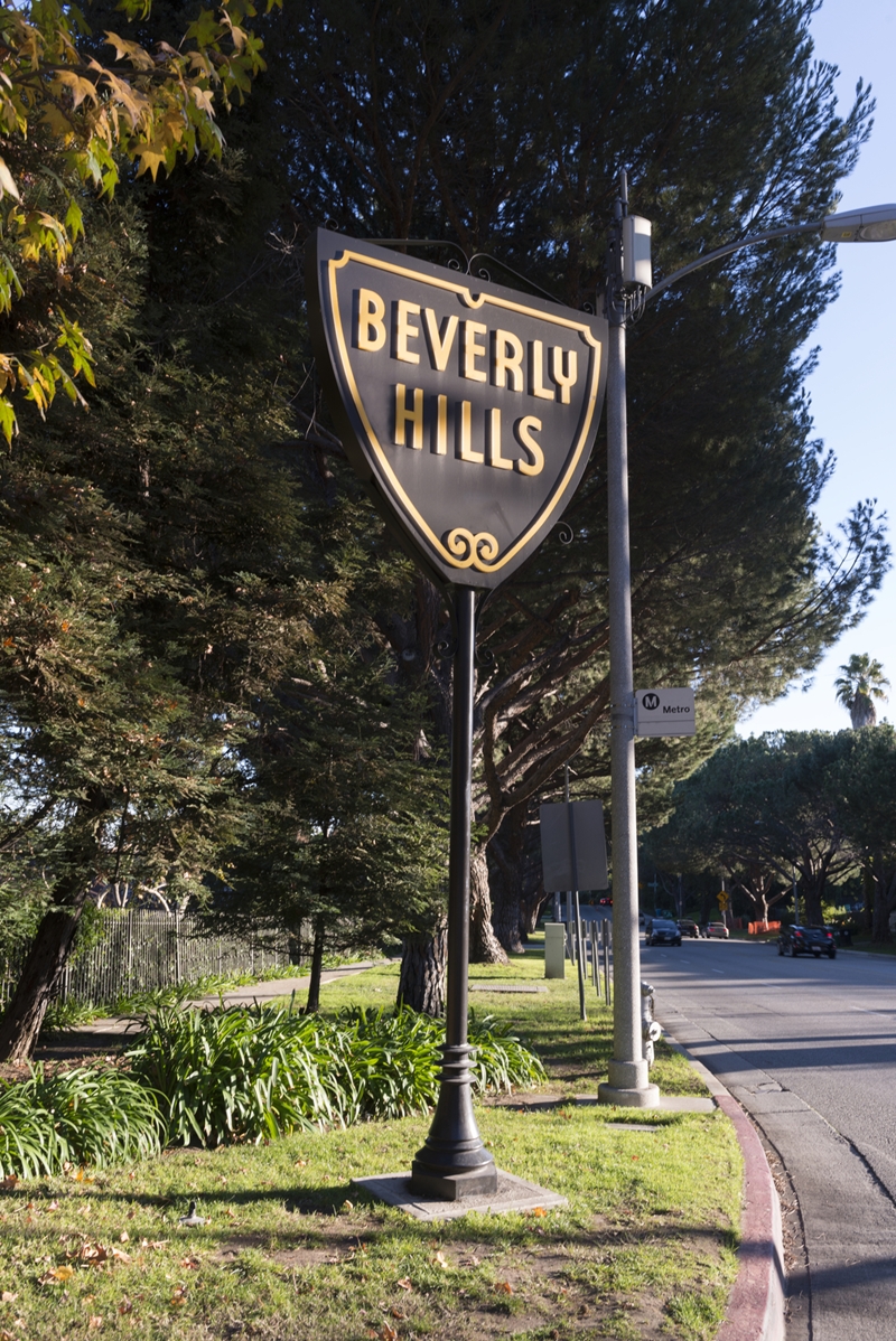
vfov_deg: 60.3
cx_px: 448
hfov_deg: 42.4
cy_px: 670
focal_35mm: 31
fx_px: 1156
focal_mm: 31
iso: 100
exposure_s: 1/30
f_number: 10
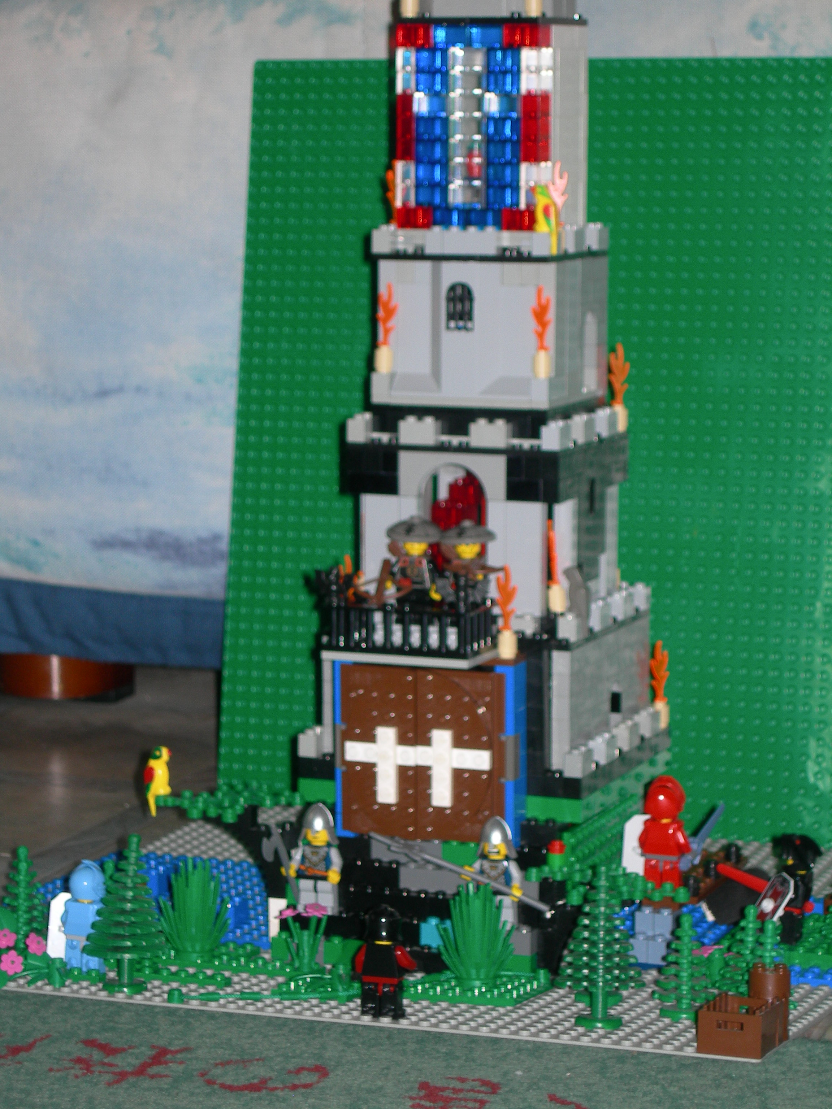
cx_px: 416
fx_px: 3621
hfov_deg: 13.1
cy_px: 554
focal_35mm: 113
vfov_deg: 17.4
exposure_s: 1/60.1
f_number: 4.9
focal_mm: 23.4
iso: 61
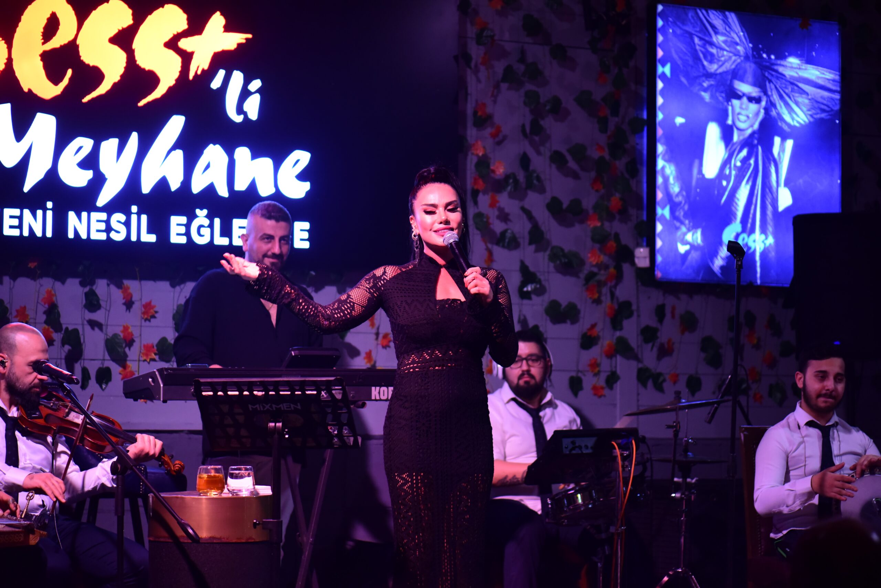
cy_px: 294
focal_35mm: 105
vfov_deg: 13.1
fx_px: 2570
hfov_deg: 19.4
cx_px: 440
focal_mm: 105
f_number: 3.2
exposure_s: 1/100
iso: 4000
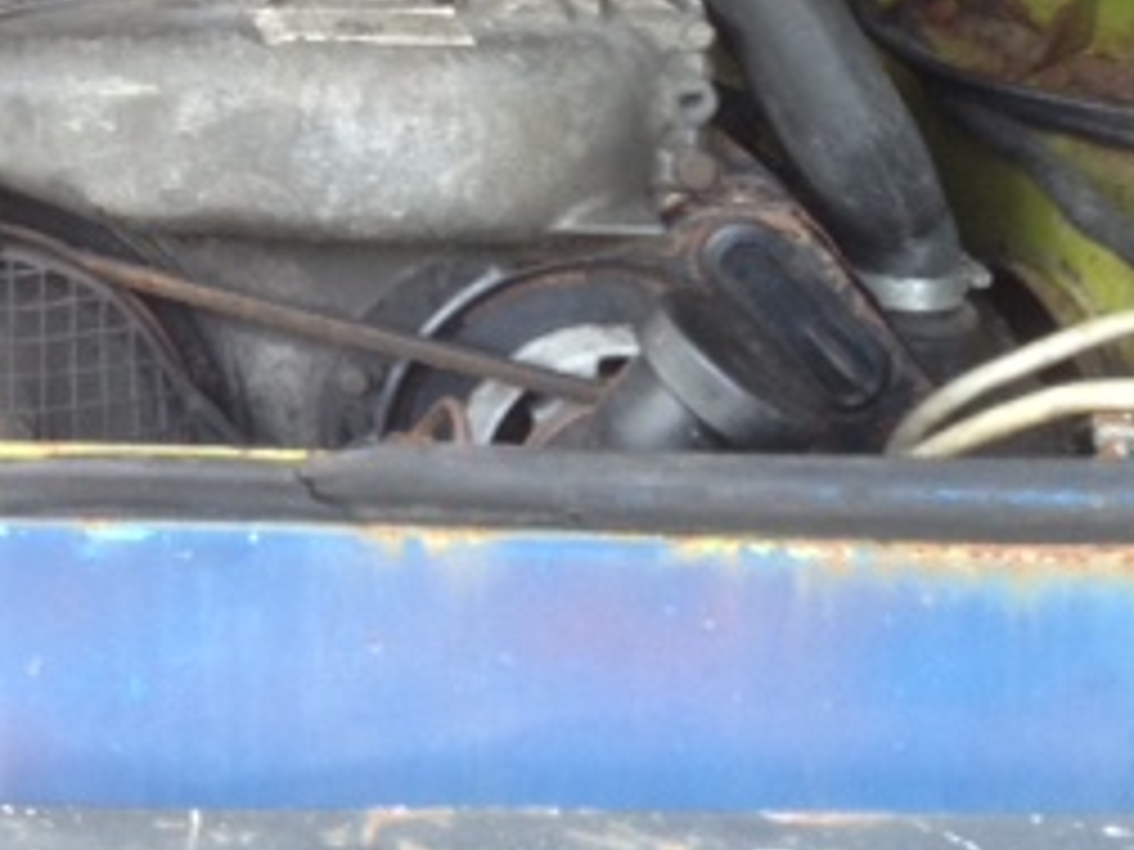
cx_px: -126
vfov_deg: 16.0
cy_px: -144
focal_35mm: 89
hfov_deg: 20.9
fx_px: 2916
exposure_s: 1/20
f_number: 2.4
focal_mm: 4.28
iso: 100
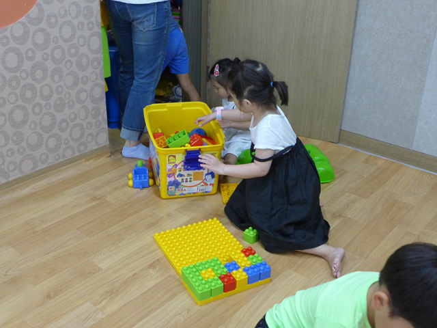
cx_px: 218
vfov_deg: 36.0
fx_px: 505
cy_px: 164
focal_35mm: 40
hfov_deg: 46.8
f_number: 1.7
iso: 800
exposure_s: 1/320
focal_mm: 7.9
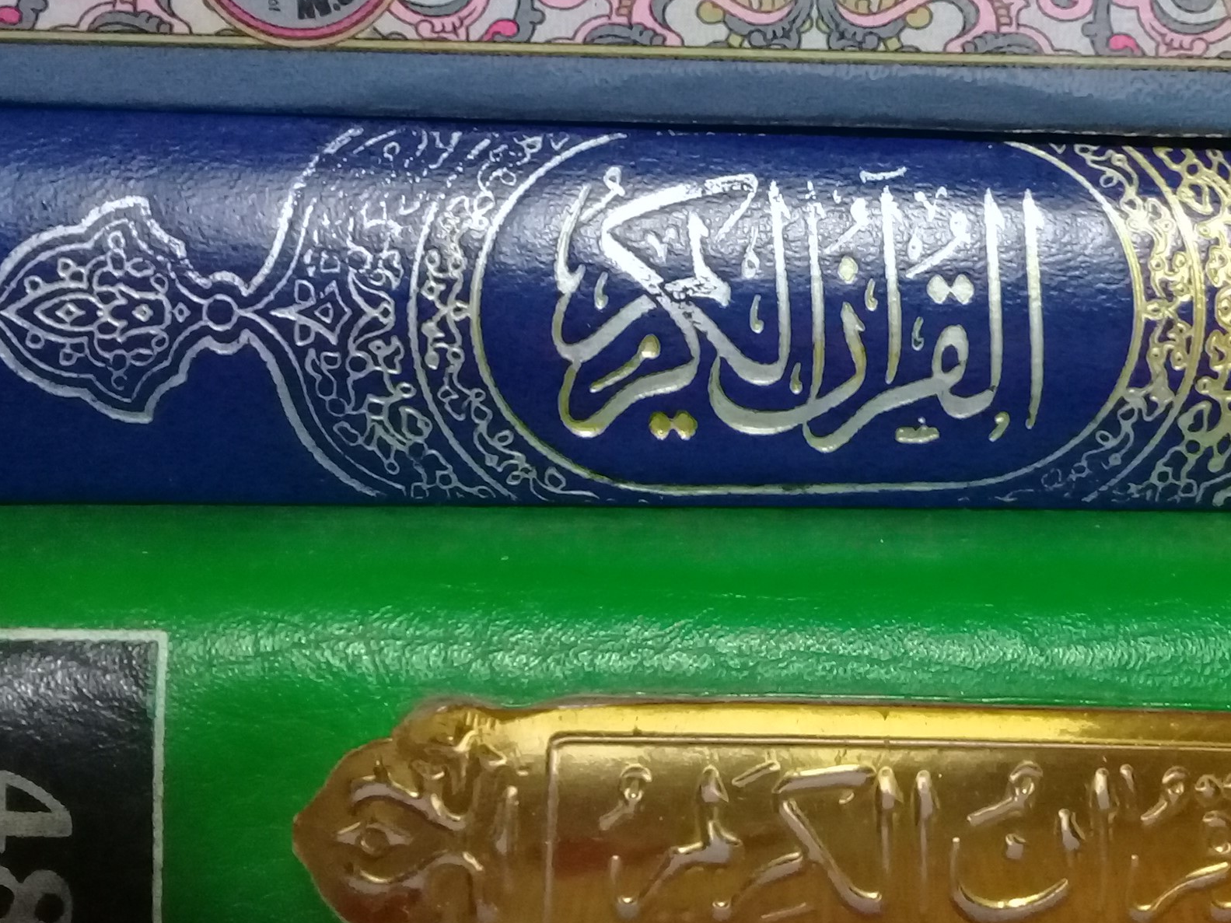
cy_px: 379
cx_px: 789
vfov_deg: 35.0
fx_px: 1458
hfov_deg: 45.3
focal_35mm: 41
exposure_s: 1/17
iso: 320
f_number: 2.2
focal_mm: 3.3
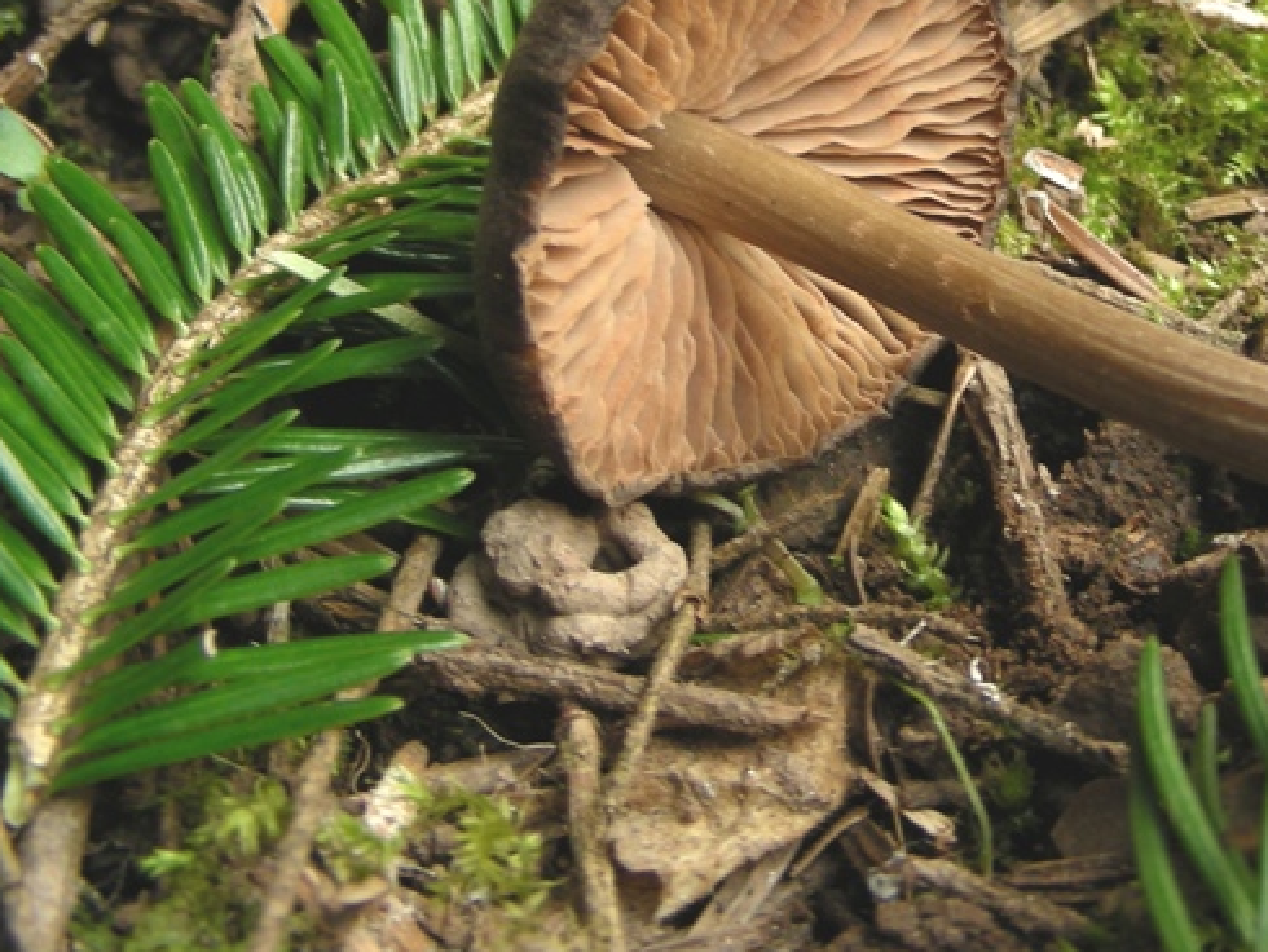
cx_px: 872
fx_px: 2272
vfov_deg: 23.4
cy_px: 204
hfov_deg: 30.9
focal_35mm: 62
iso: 61
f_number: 3.5
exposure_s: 1/30
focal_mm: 6.3
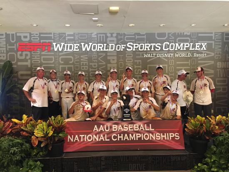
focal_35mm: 29
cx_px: 114
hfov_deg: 61.7
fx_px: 192
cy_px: 86
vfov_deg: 48.2
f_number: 2.2
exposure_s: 1/20
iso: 200
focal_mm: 4.15
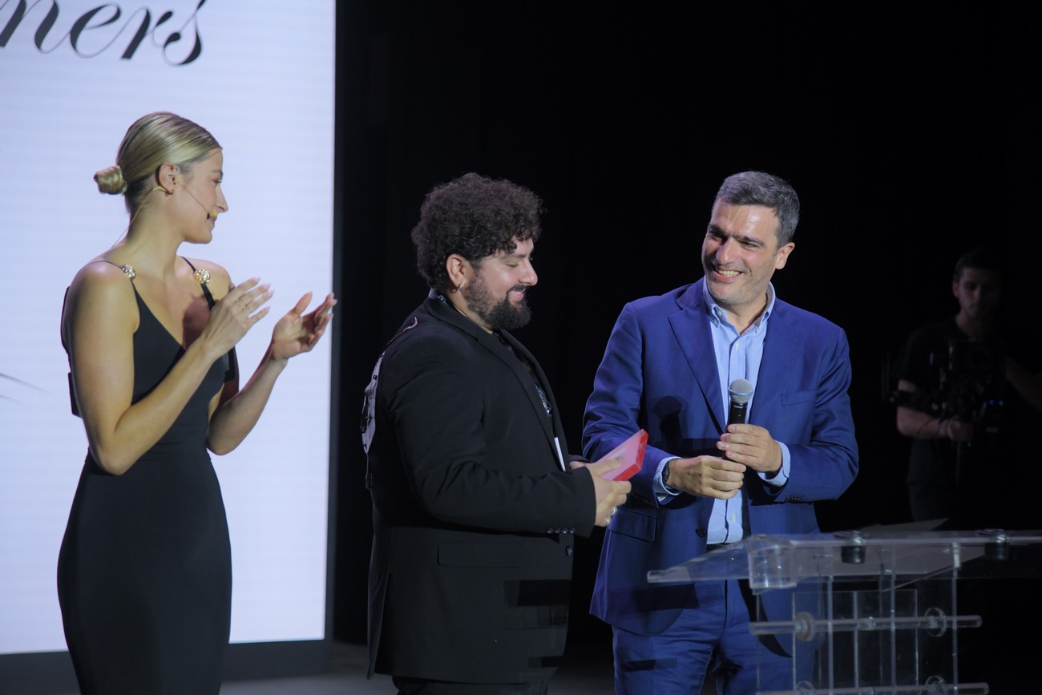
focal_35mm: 105
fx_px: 3039
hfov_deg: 19.5
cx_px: 521
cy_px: 348
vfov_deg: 13.0
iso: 1250
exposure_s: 1/400
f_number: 4
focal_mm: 105
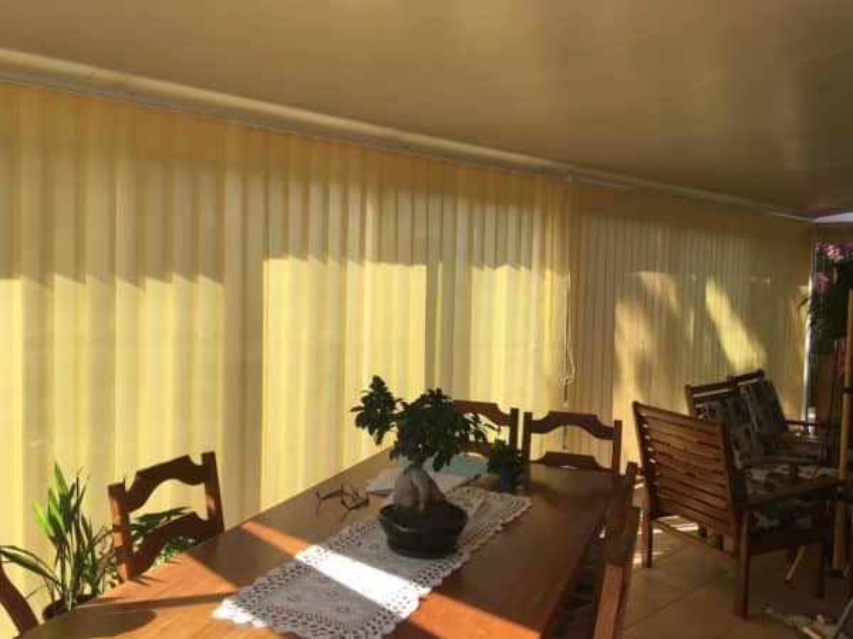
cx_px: 426
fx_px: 715
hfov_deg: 61.7
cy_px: 320
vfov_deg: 48.2
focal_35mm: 29
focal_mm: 4.15
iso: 25
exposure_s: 1/329
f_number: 2.2
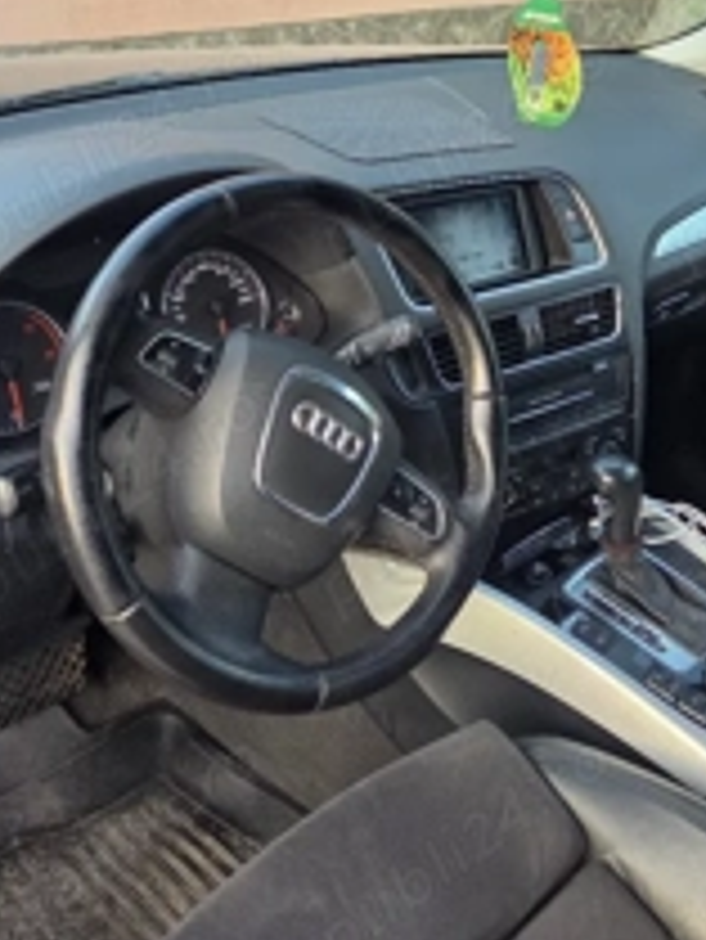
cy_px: 202
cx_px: 553
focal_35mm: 44
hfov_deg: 32.1
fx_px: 1195
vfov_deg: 41.3
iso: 200
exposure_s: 1/182
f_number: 1.8
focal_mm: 5.4
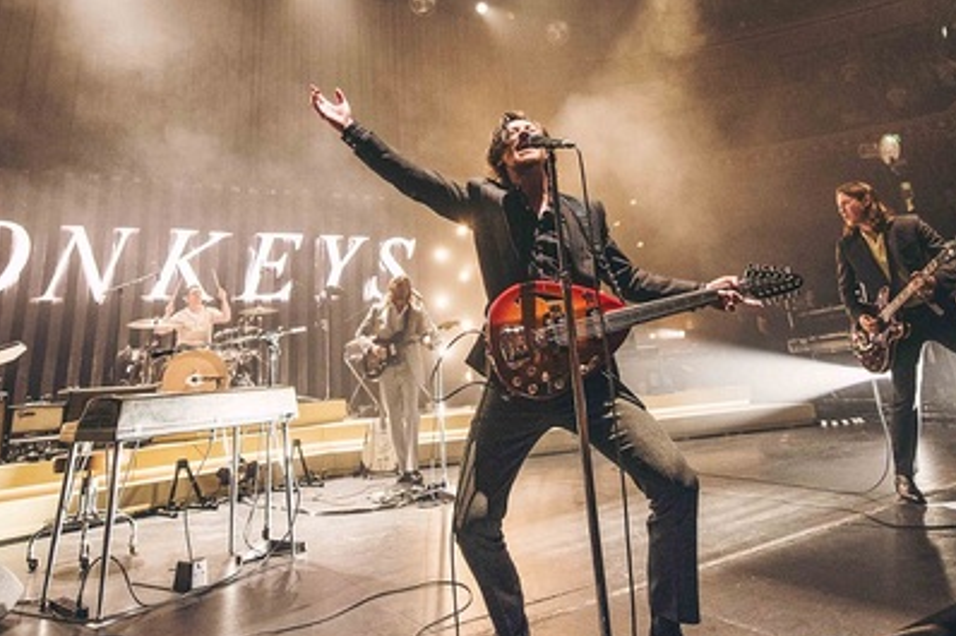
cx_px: 497
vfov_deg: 48.8
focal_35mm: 25
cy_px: 142
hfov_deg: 71.5
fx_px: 664
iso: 2000
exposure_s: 1/320
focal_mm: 14
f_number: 2.8
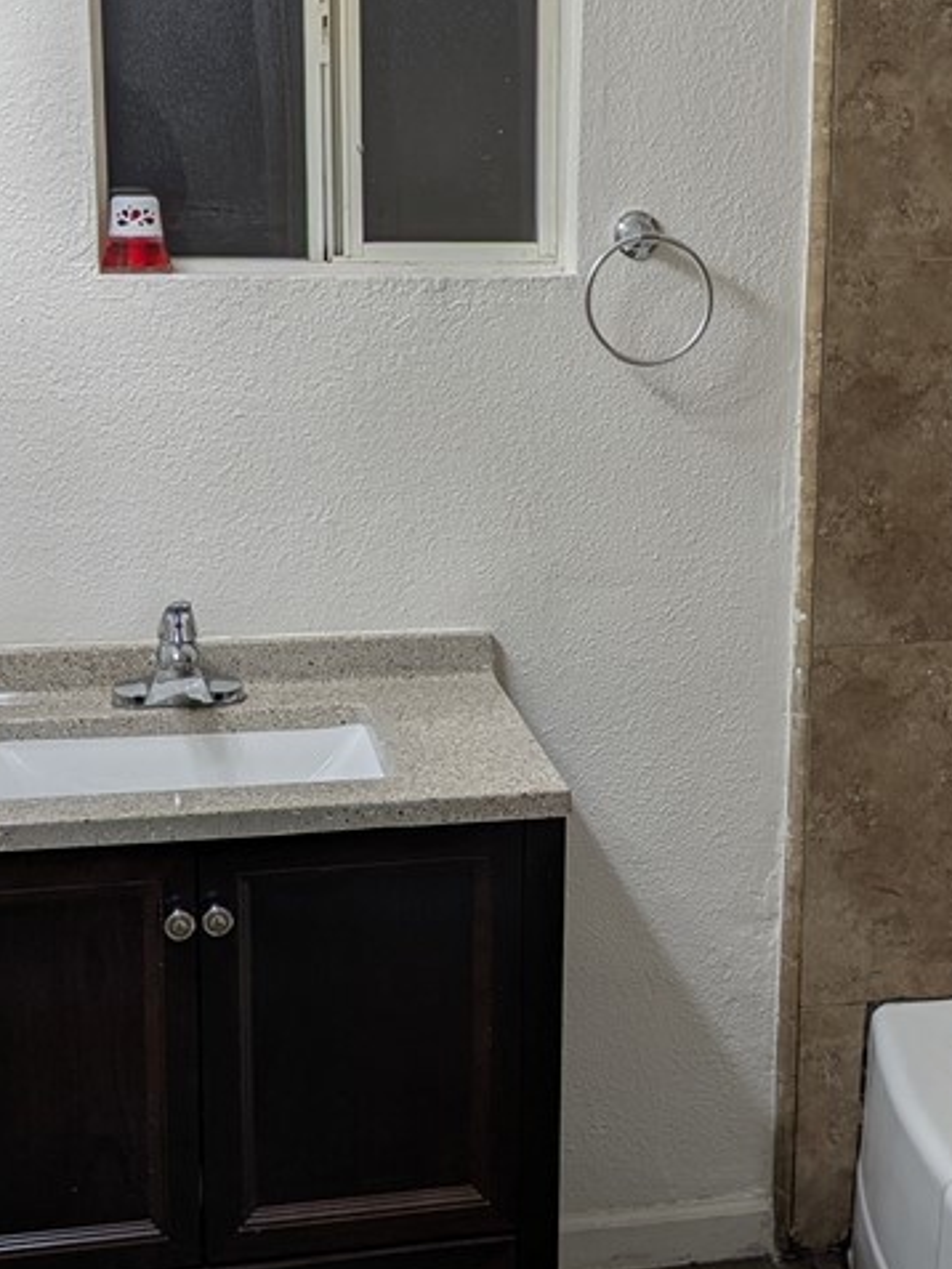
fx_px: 2126
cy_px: 537
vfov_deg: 33.2
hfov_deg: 25.2
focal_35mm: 58
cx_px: 609
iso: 49
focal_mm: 4.38
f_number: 1.73
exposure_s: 1/177
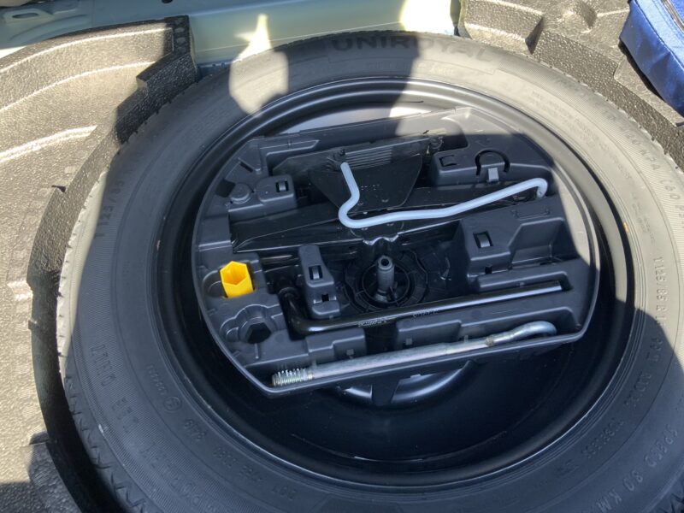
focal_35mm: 29
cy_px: 256
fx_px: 573
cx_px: 342
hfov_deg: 61.7
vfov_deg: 48.2
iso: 50
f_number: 1.8
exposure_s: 1/122
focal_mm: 3
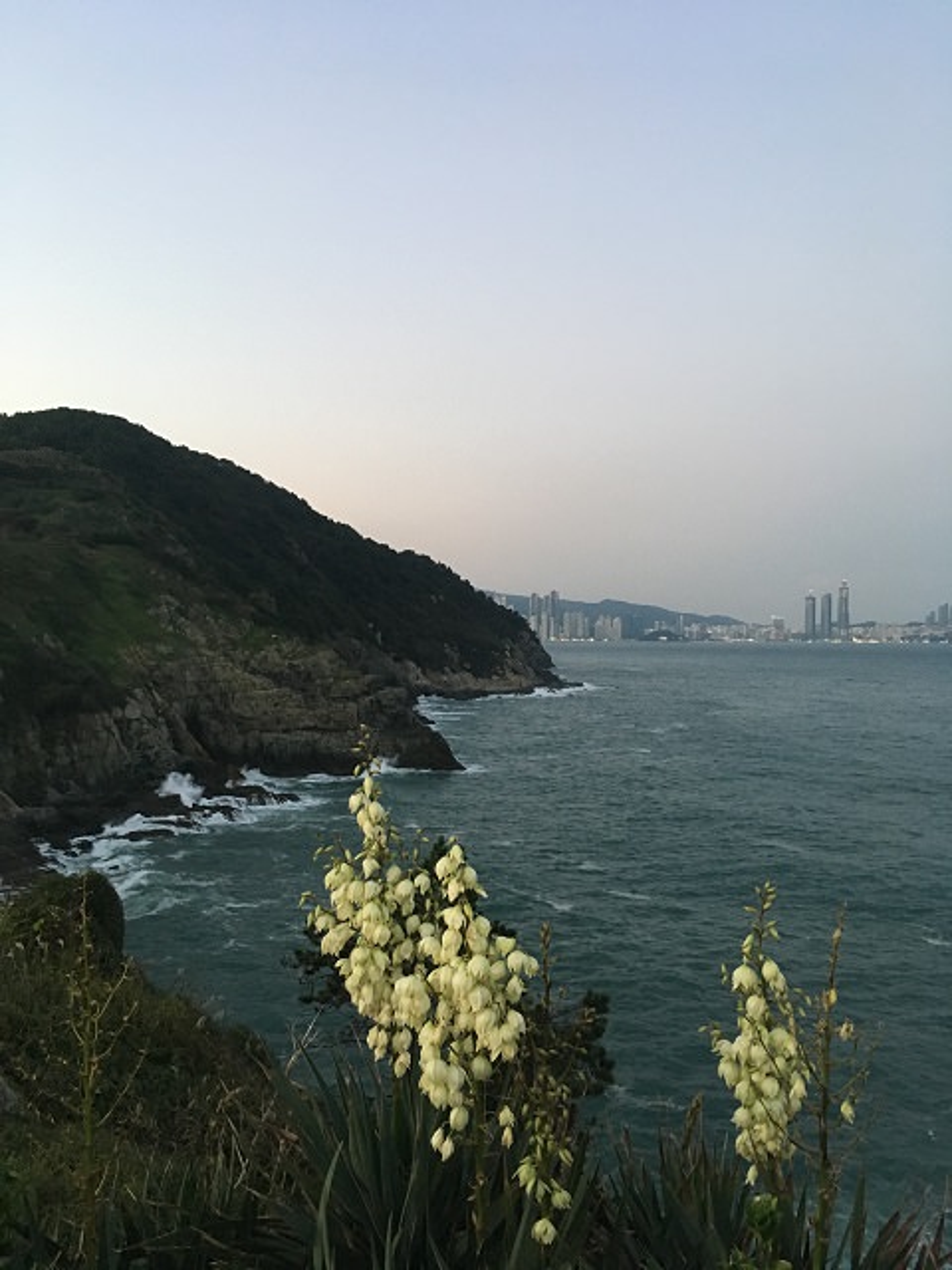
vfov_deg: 61.7
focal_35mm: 29
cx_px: 476
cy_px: 635
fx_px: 1063
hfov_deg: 48.2
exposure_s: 1/24
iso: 200
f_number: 2.2
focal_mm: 4.15
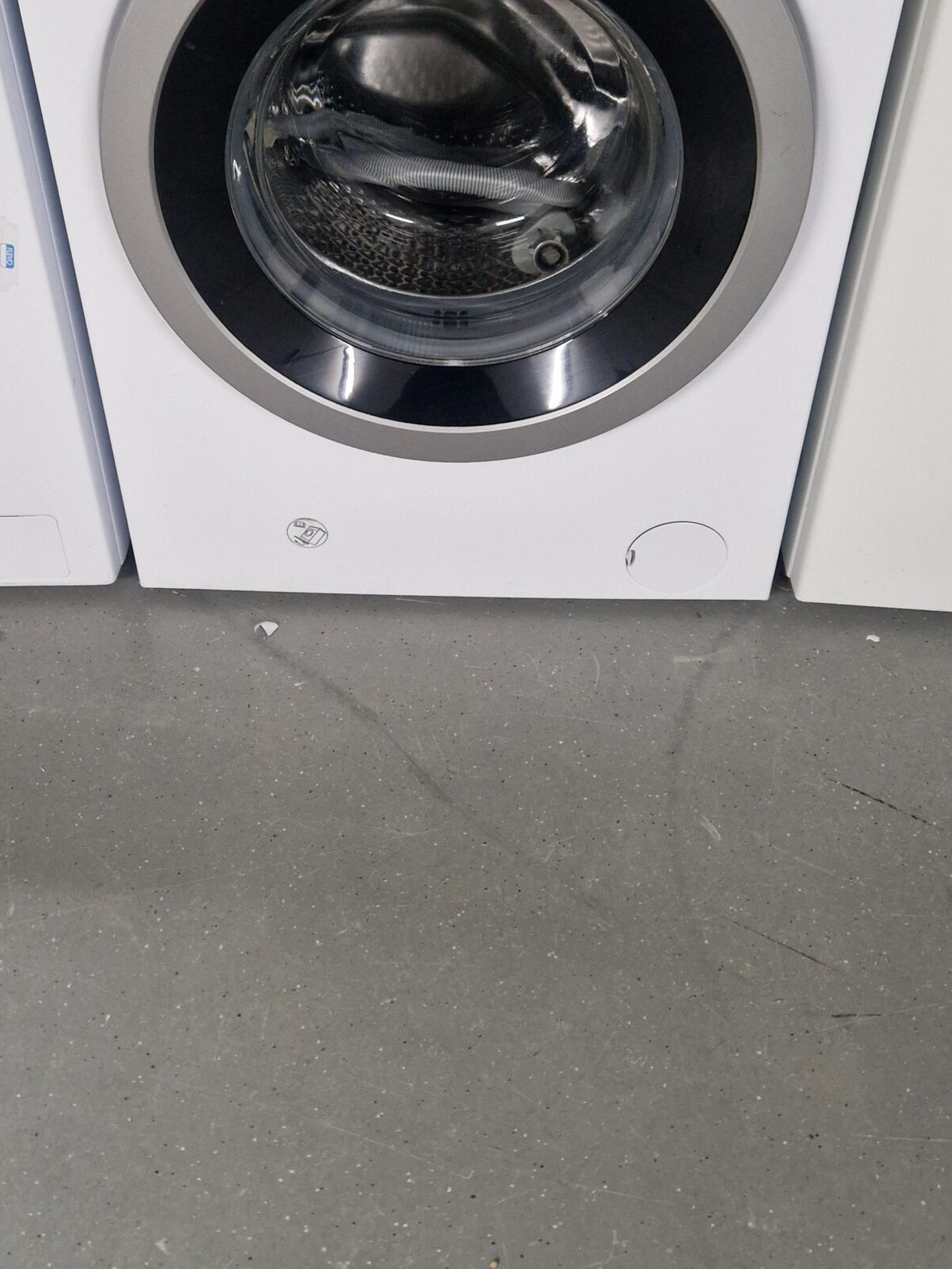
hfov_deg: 38.6
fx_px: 1356
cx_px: 419
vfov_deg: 49.5
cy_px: 451
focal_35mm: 37
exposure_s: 1/100
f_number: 1.8
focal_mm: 5.4
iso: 1000
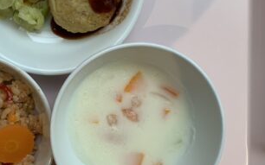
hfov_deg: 42.2
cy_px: 62
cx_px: 49
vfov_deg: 28.5
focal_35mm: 45
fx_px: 325
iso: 100
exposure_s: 1/90
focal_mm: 4.25
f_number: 1.8
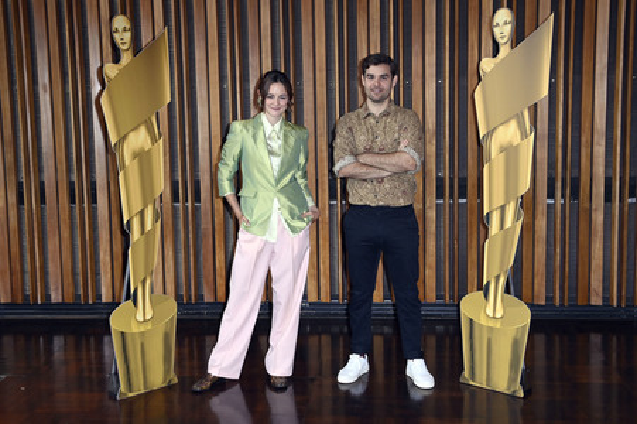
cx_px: 318
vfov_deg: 31.8
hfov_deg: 46.4
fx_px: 743
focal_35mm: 42
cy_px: 212
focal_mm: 42
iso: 1250
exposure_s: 1/200
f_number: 5.6
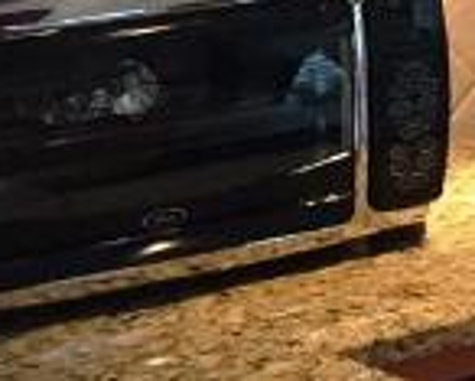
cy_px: -215
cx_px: 1471
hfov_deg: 8.2
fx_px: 2785
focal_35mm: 198
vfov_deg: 7.7
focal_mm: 4.15
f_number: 2.2
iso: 100
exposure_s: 1/30
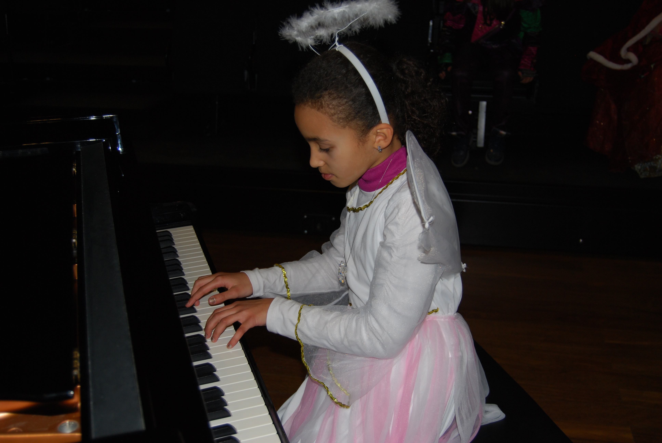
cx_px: 331
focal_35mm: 39
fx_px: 718
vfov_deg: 34.3
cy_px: 222
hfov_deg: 49.5
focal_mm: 26
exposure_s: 1/60
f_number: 4.2
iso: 200
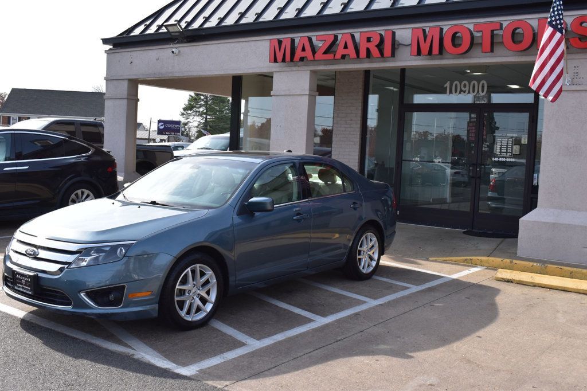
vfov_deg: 33.0
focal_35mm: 40
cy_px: 196
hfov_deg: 47.9
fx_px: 660
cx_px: 294
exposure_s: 1/400
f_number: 11
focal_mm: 27
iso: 400
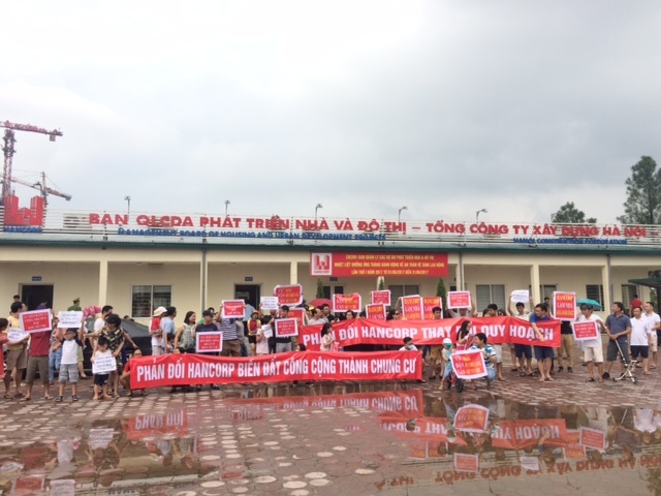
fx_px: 554
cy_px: 248
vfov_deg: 48.2
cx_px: 330
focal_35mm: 29
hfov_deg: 61.7
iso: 32
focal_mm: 4.15
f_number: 2.2
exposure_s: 1/1580
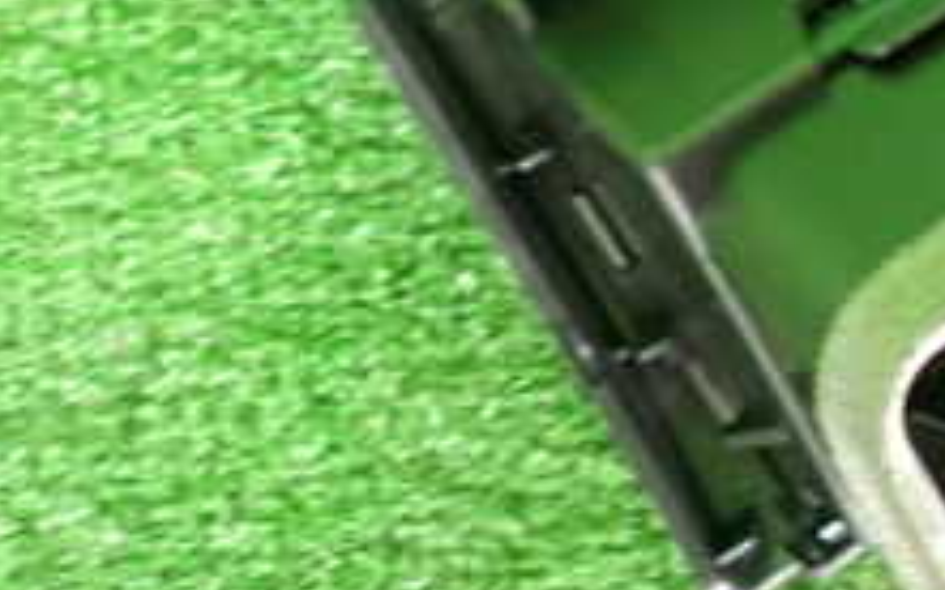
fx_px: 1854
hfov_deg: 26.6
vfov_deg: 17.8
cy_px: 68
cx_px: 1001
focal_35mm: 72
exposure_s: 1/30
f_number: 2
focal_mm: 4.5
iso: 320
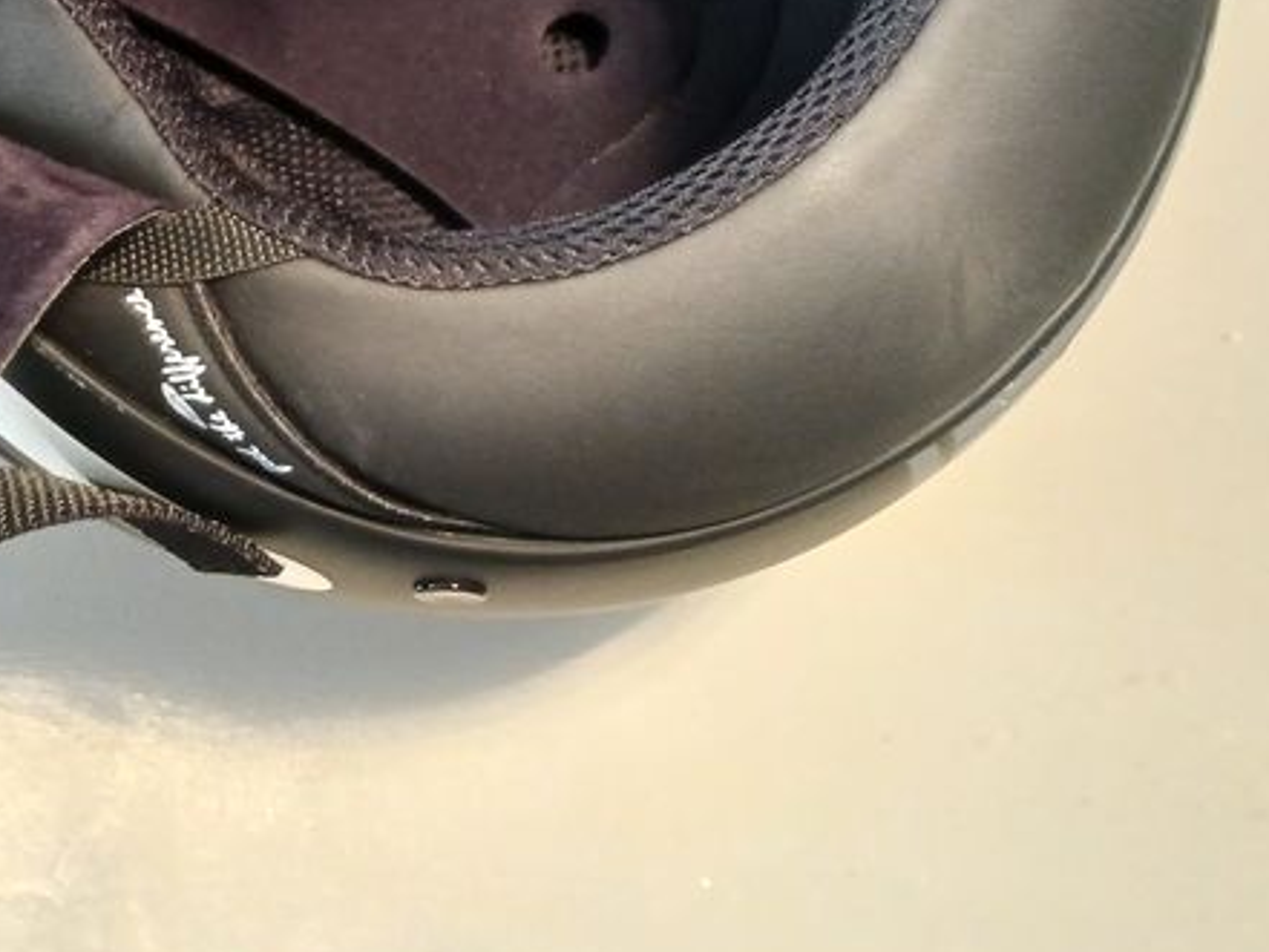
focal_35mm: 59
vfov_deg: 23.6
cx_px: 242
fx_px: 2163
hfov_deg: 31.8
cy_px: -46
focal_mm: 3.98
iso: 400
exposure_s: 1/25
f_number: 1.8
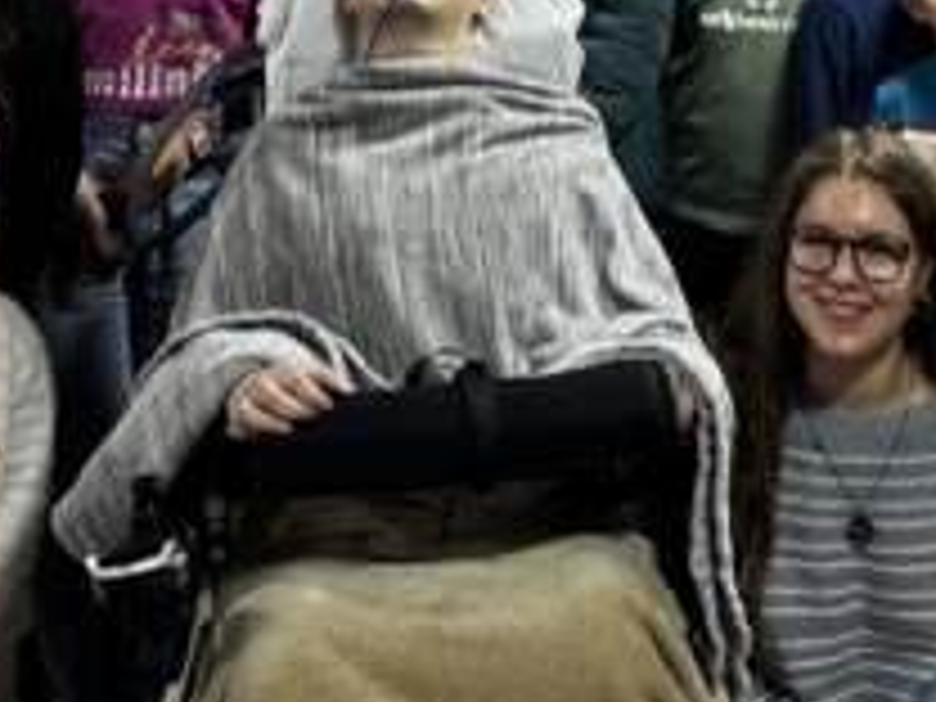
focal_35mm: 74
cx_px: 657
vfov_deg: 17.8
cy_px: -346
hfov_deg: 26.1
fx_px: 2001
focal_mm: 6.76
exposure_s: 1/50
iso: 200
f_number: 1.78
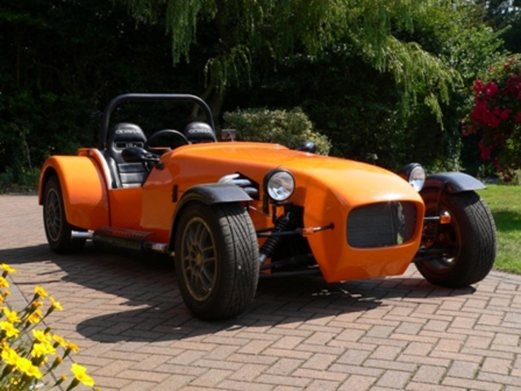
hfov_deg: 36.8
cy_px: 196
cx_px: 260
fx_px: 783
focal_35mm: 52
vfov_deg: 28.0
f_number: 4
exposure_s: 1/400
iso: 80
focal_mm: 8.7
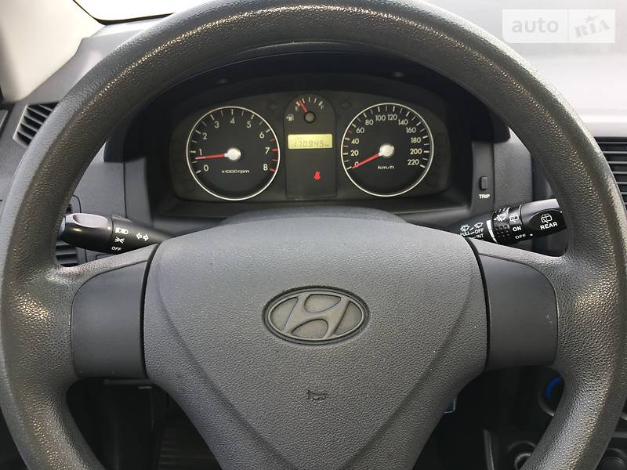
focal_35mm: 29
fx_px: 525
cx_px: 314
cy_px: 235
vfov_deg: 48.2
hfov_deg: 61.7
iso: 32
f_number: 2.2
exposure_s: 1/33
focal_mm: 4.2
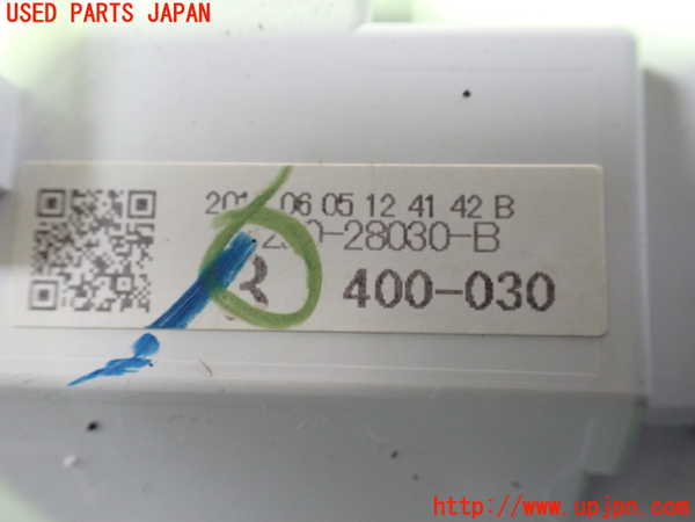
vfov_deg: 46.8
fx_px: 602
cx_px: 348
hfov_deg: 60.0
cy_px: 261
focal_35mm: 30
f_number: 2.3
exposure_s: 1/40
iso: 800
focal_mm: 5.4
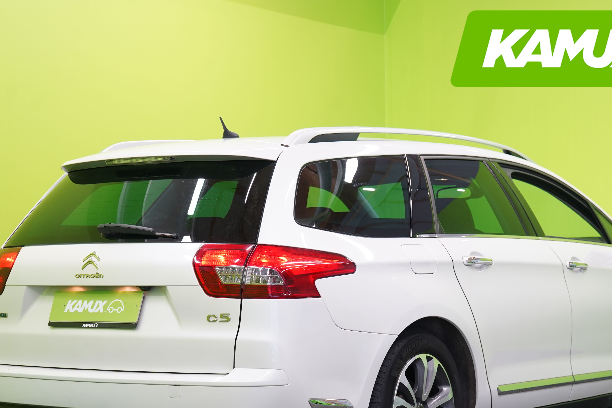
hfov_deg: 25.3
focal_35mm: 80
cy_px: 279
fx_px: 1360
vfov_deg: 17.0
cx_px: 339
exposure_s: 1/30
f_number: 5
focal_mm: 55
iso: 400
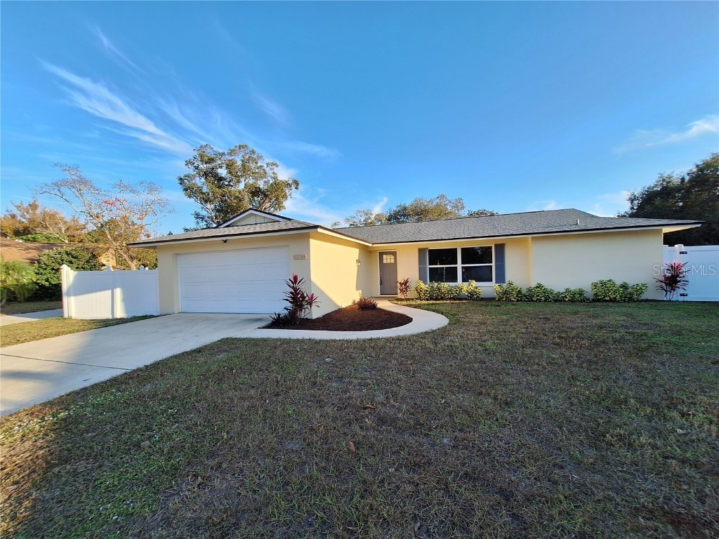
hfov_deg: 106.2
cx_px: 360
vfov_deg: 89.9
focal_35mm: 13
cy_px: 270
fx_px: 270
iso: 40
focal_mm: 1.74
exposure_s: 1/708
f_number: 2.2
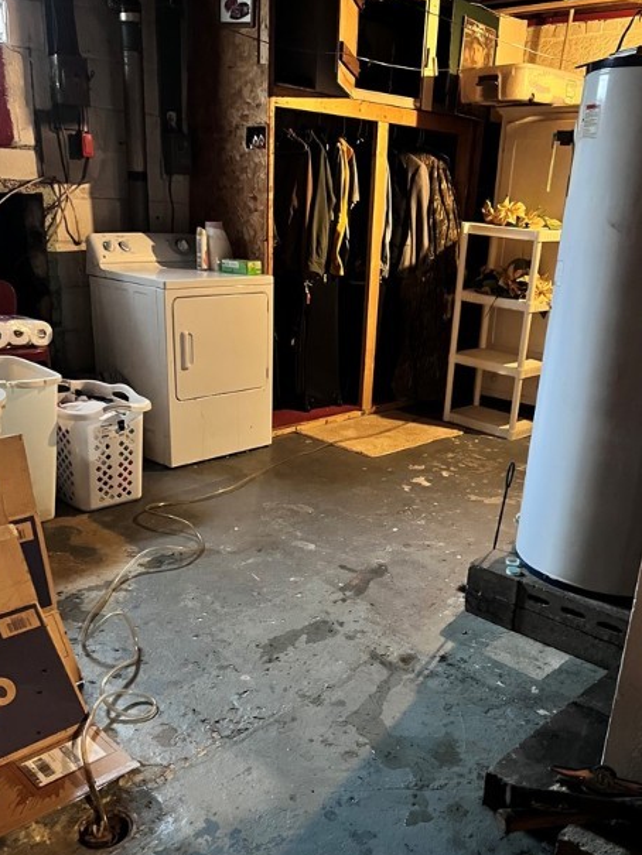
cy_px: 513
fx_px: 816
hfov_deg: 42.9
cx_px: 348
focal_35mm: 33
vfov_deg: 54.9
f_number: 1.5
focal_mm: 5.7
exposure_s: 1/30
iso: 1000
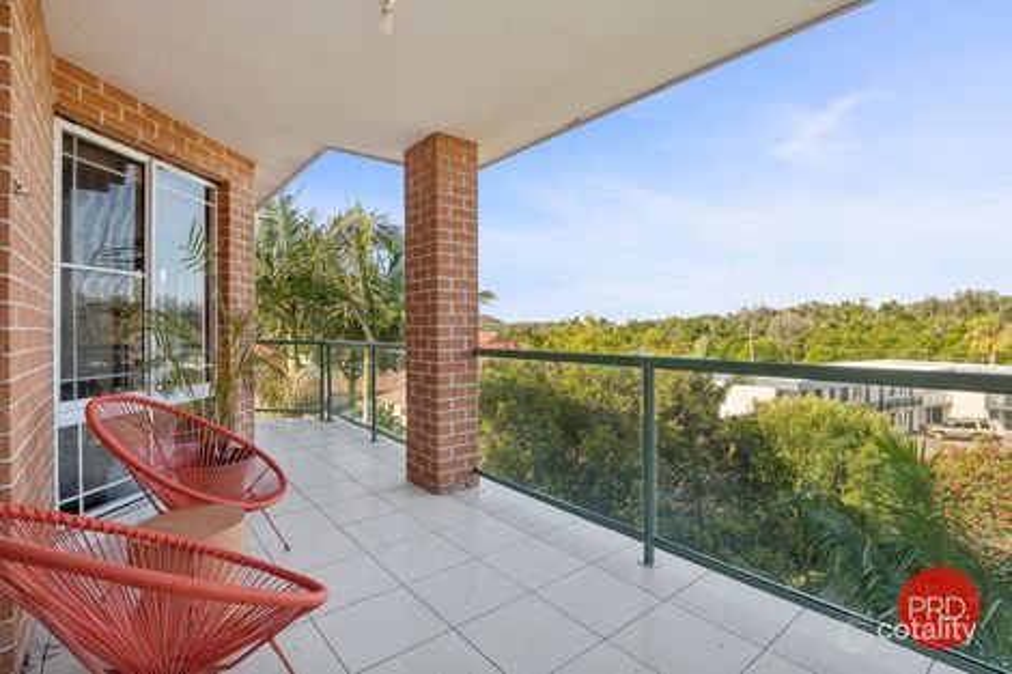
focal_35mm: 16
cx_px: 506
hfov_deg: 96.8
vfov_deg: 73.7
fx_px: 450
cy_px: 337
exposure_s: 1/100
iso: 400
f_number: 11
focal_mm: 16
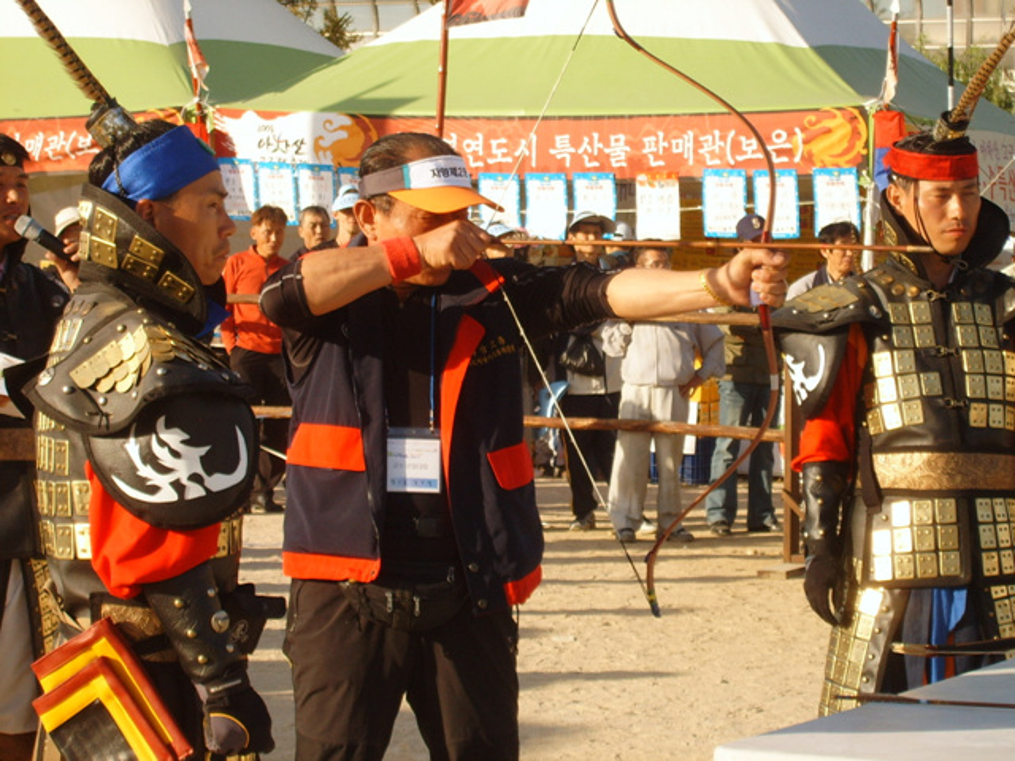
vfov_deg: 14.1
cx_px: 508
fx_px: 3079
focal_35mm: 105
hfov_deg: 18.7
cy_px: 380
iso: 50
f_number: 4.8
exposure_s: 1/350
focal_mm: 17.4
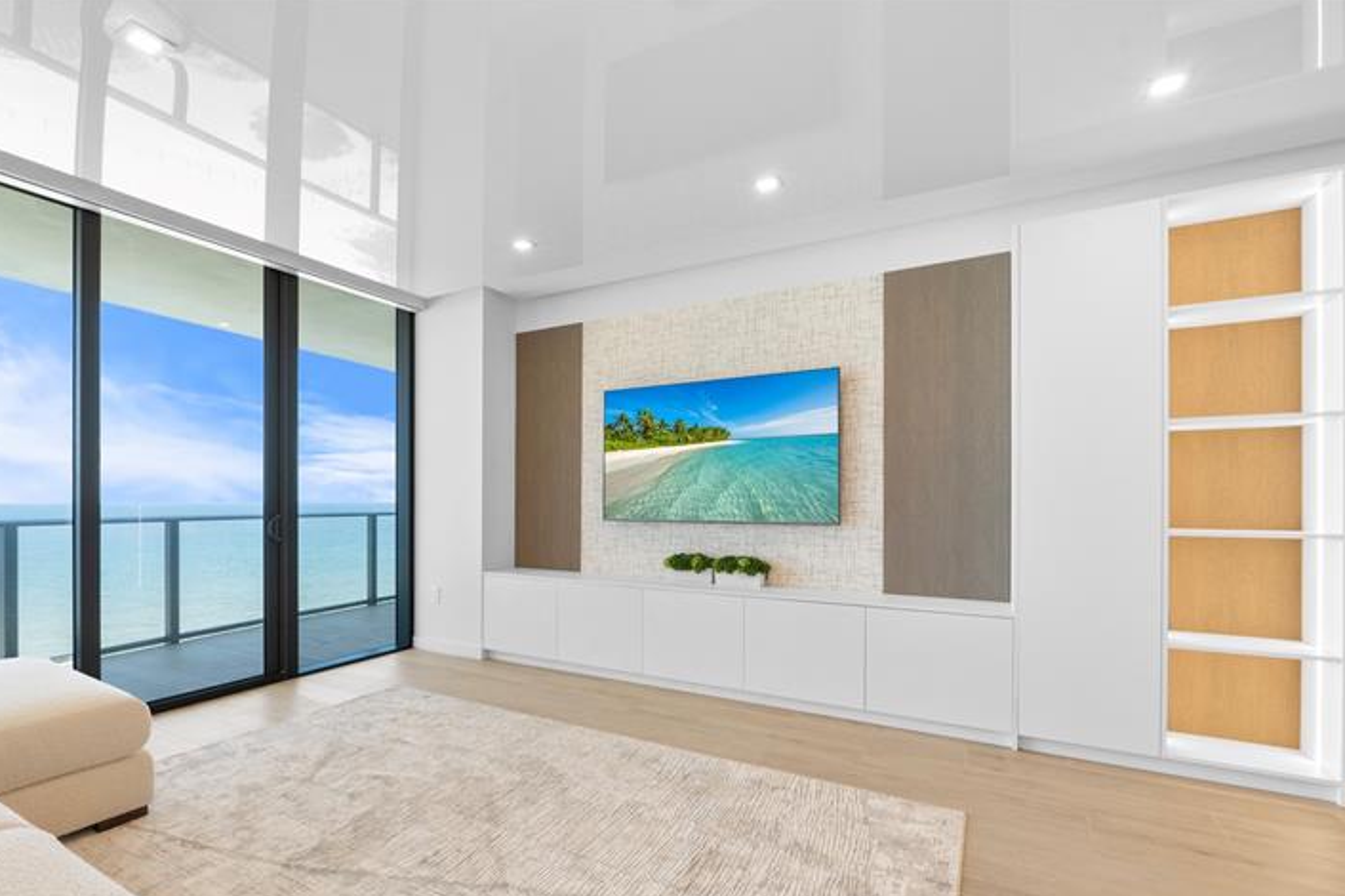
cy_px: 504
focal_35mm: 17
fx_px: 635
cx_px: 598
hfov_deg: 92.9
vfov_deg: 70.1
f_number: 13
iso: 640
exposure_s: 1/15
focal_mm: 10
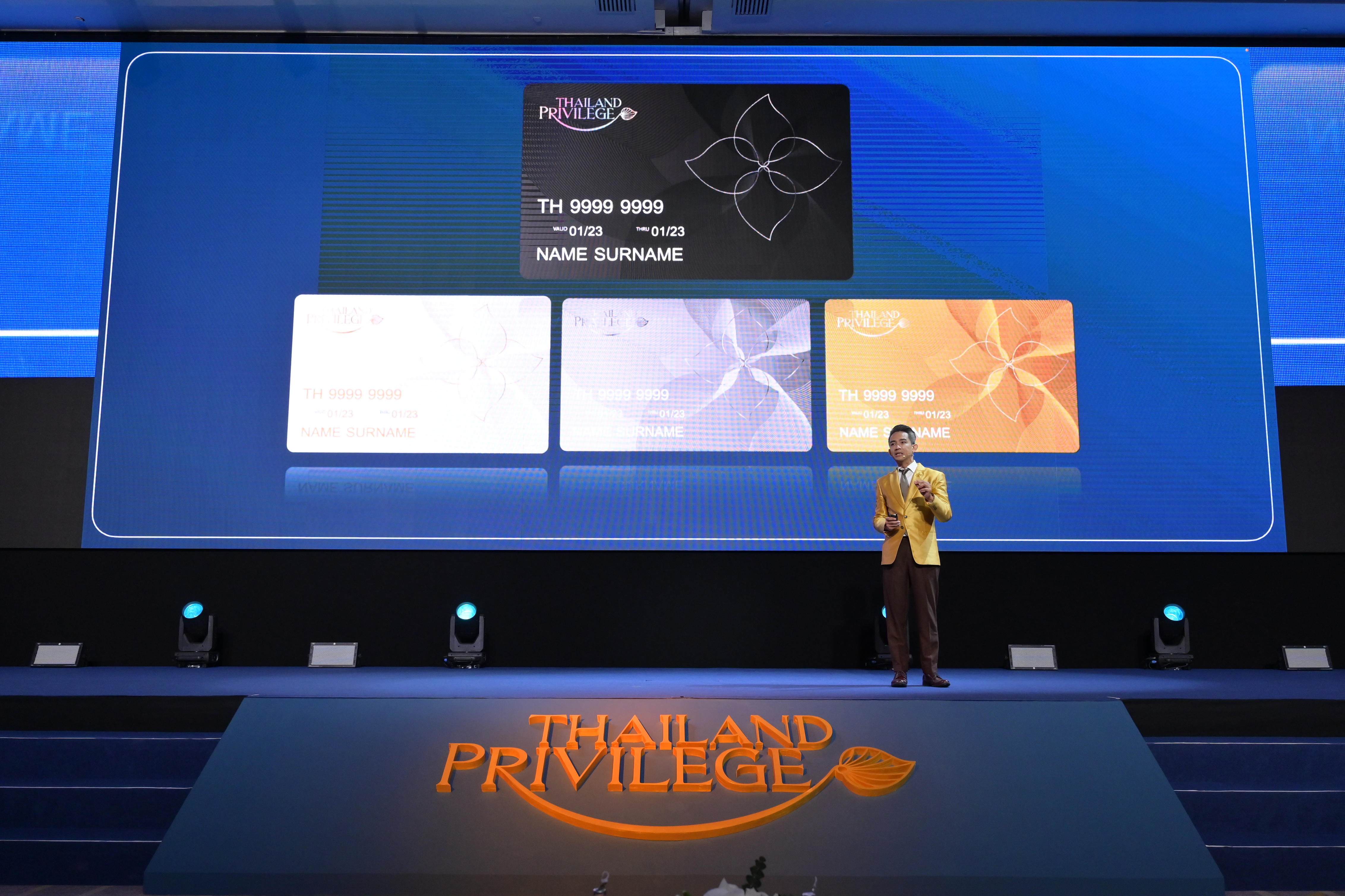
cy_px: 448
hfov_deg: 61.9
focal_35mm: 30
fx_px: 1120
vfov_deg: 43.6
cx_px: 672
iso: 2000
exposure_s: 1/125
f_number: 5.6
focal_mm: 30
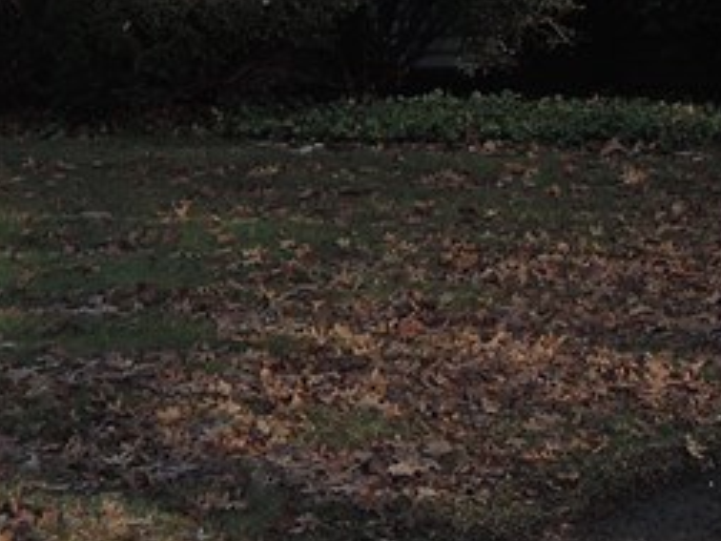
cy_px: -398
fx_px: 2624
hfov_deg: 15.3
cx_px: 752
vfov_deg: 11.1
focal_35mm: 126
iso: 80
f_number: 3.2
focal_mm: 6.6
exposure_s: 1/400
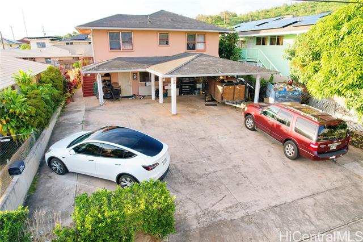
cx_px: 182
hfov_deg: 78.6
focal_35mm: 22
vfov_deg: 57.2
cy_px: 121
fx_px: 222
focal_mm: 8.38
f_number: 2.8
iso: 200
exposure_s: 1/400
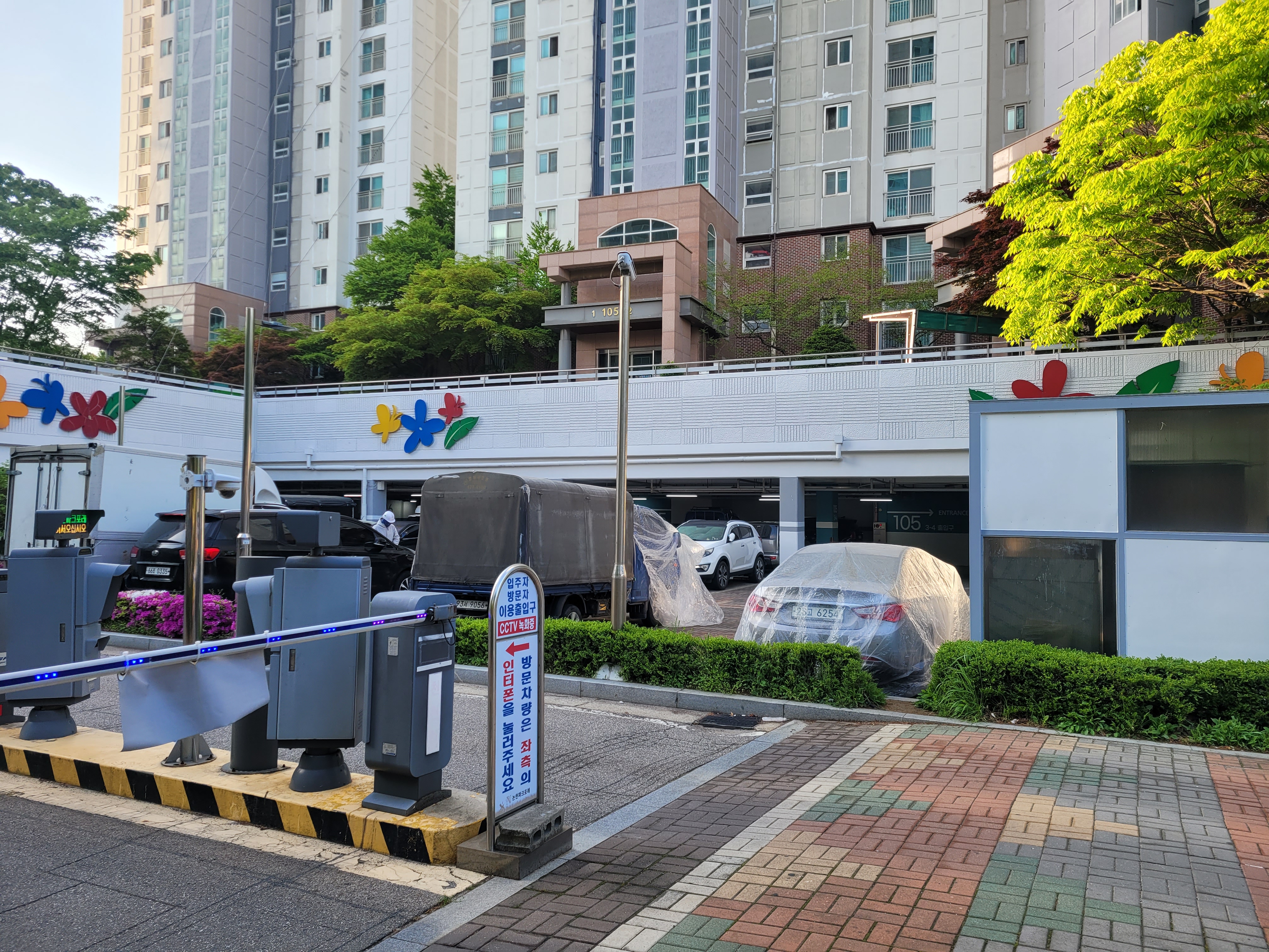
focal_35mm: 26
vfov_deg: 53.1
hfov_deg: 67.3
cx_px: 634
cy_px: 476
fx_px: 953
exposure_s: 1/303
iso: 40
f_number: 1.8
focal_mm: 5.4
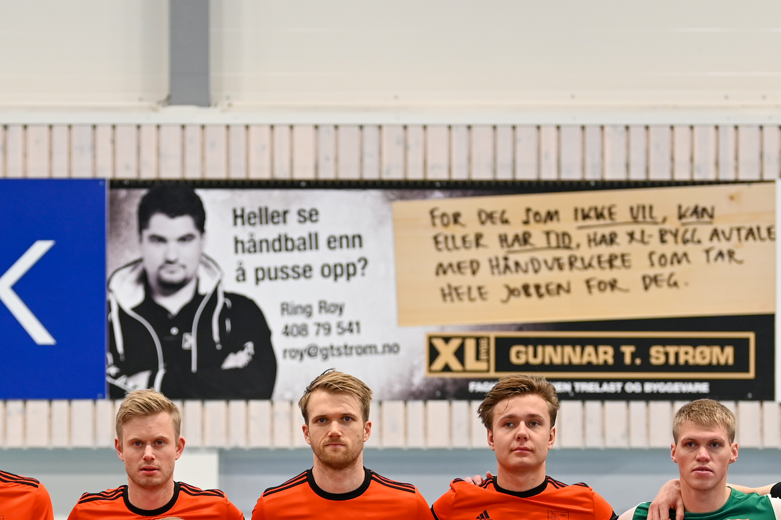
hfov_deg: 8.1
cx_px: 231
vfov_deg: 5.4
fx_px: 5507
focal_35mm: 254
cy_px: 576
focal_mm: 98
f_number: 2.8
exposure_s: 1/160
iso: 400
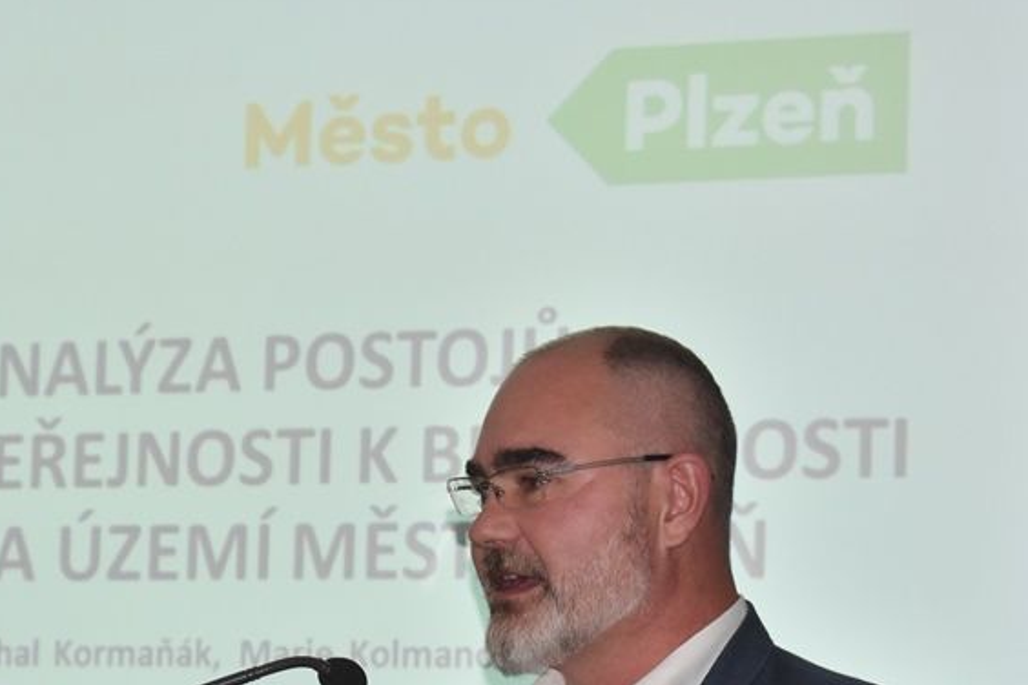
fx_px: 4280
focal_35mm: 150
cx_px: 330
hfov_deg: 13.7
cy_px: 551
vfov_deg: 9.1
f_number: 5.6
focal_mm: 55
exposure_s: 1/100
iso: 1000
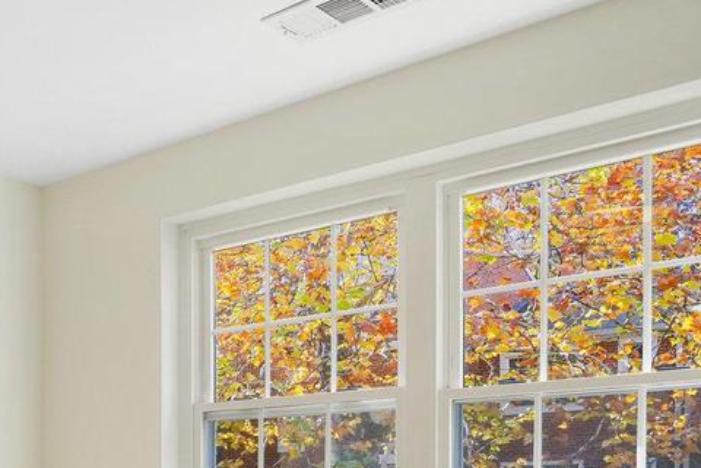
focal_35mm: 48
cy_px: 487
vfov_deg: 26.3
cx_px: -149
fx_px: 935
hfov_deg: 33.2
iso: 1250
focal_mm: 16
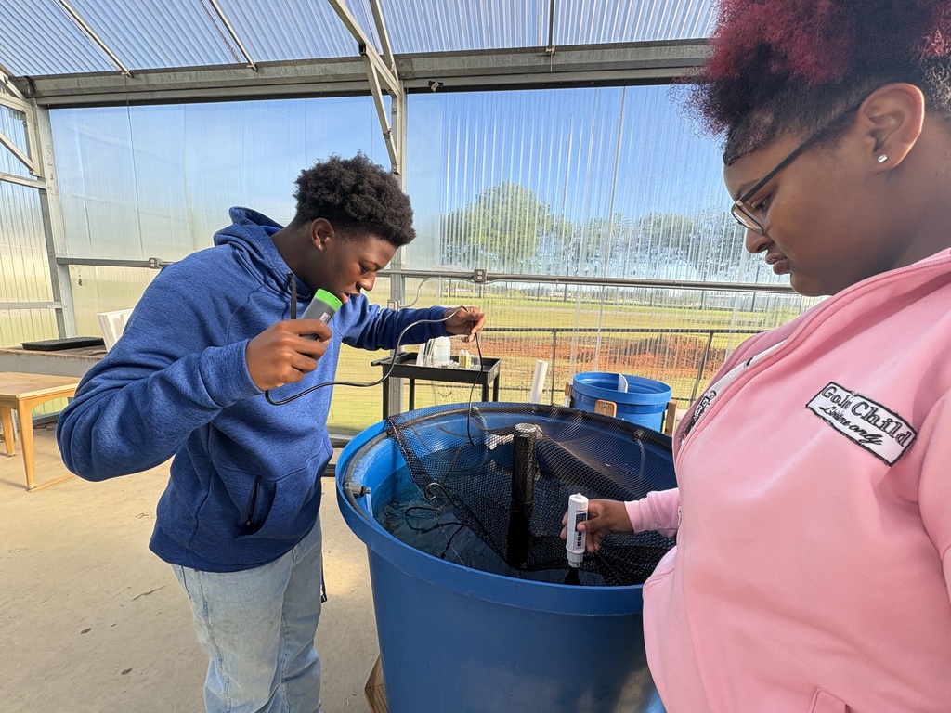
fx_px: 385
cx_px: 476
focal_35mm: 14
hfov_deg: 102.1
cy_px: 356
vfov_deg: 85.7
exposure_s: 1/407
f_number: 2.2
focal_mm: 2.22
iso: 40
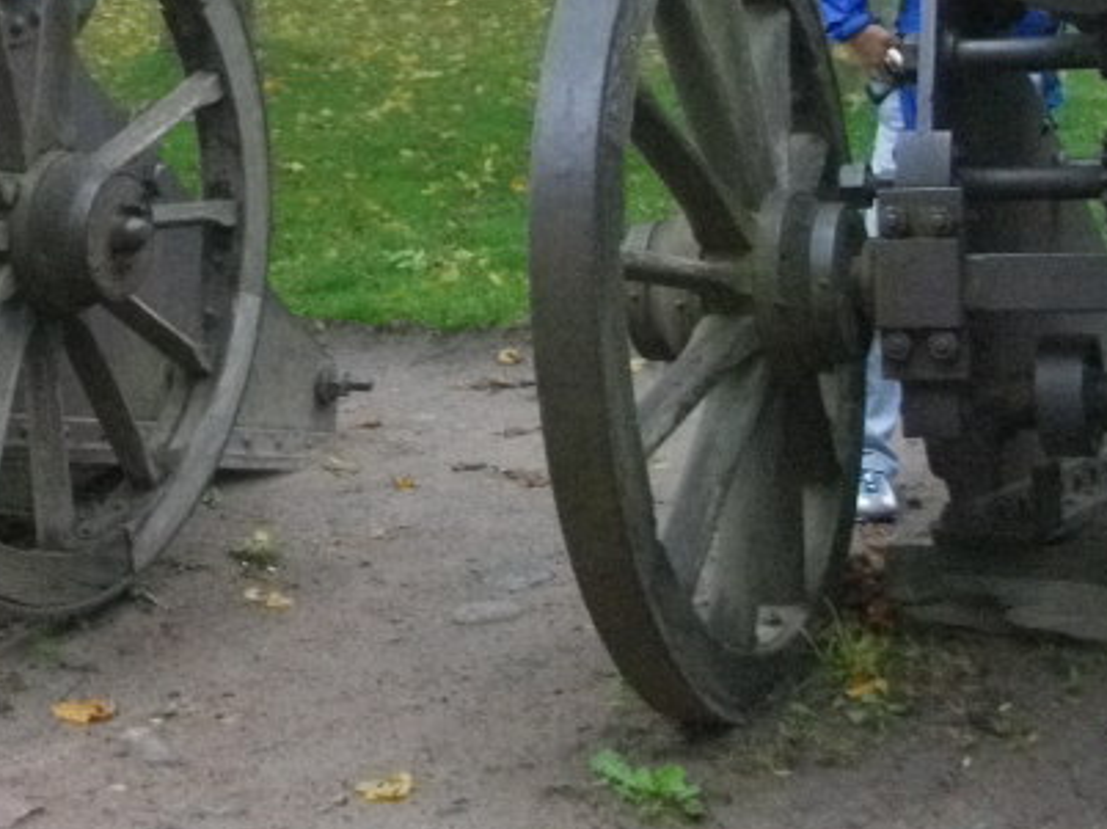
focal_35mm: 79
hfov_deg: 23.6
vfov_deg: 18.0
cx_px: -19
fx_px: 2525
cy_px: -77
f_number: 2.9
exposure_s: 1/50
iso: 439
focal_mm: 5.7
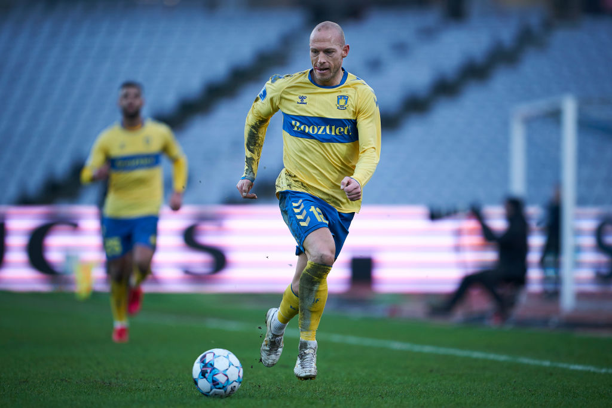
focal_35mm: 400
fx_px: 6800
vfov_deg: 3.4
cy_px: 204
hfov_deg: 5.2
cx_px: 306
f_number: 2.8
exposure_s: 1/2500
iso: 1000
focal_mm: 400
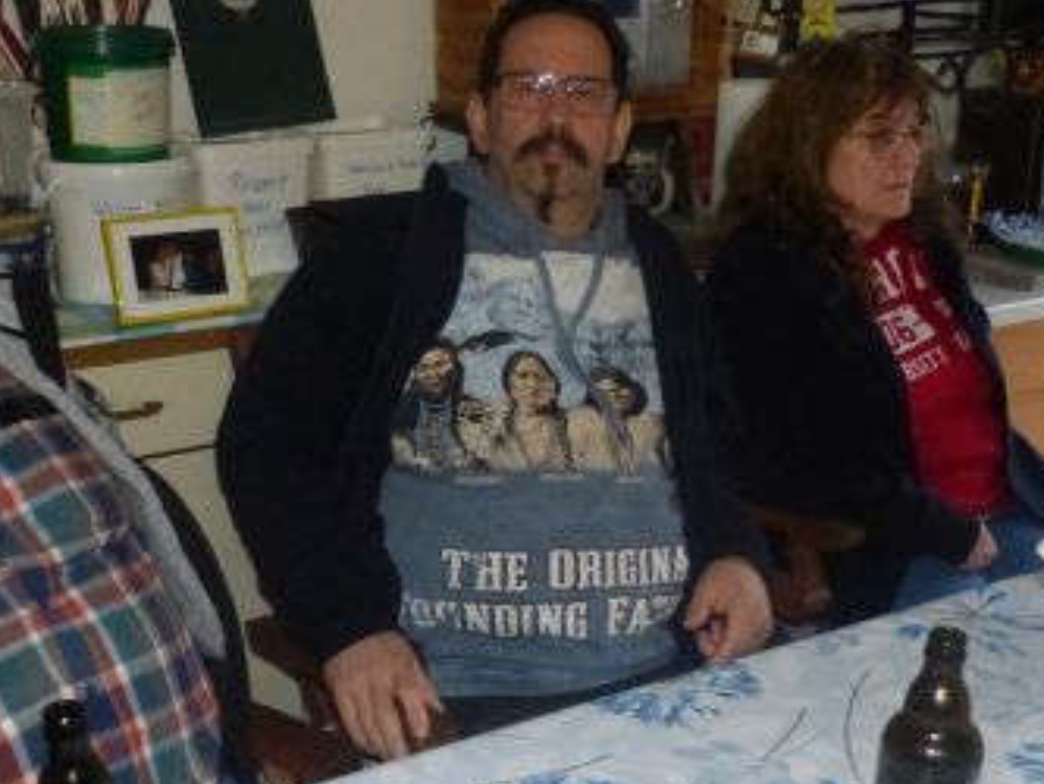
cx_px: 489
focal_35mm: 48
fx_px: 1448
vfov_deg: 30.0
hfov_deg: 39.6
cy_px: 552
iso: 800
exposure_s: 1/60
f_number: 2.8
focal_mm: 4.5
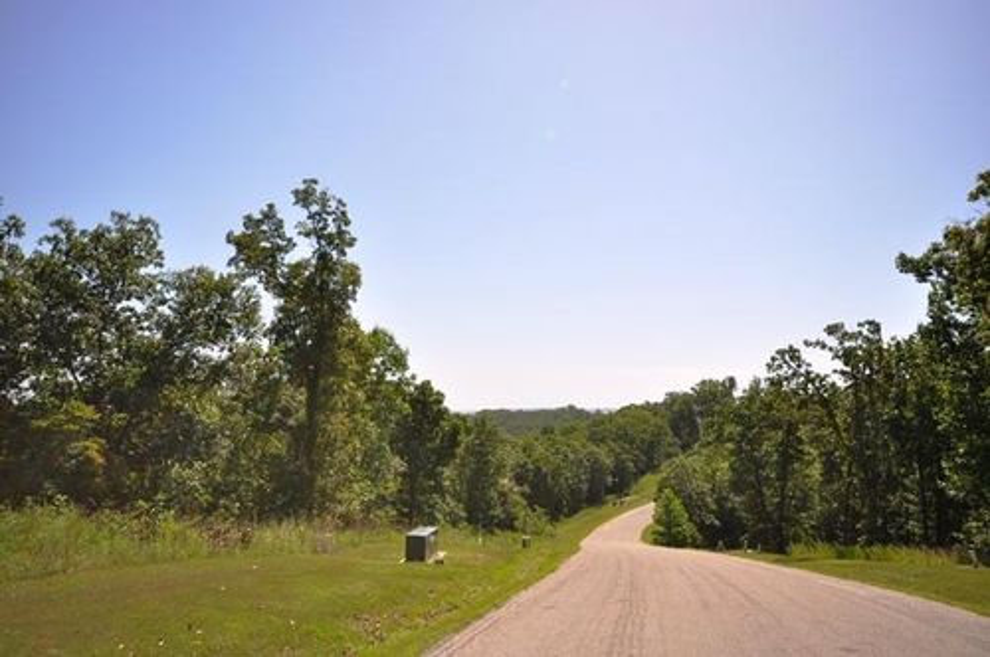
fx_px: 824
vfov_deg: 43.5
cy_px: 328
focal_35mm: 30
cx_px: 495
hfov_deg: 62.0
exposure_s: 1/320
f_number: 9
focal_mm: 20
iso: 200
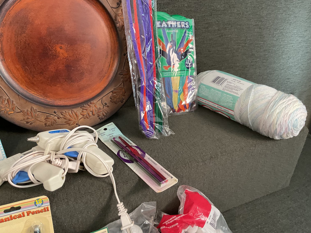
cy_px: 116
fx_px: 261
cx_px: 156
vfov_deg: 48.2
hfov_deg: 61.7
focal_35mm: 29
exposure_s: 1/60
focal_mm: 3
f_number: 1.8
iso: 160
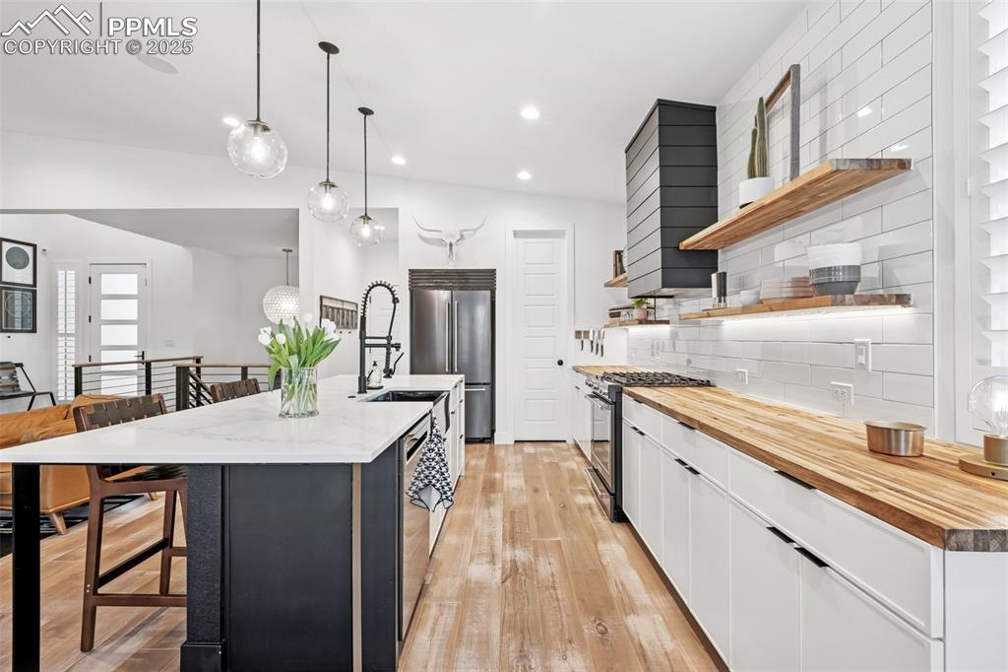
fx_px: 462
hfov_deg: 95.0
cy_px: 336
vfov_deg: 72.0
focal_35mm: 16
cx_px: 504
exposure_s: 1
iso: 100
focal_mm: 16.5
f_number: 11
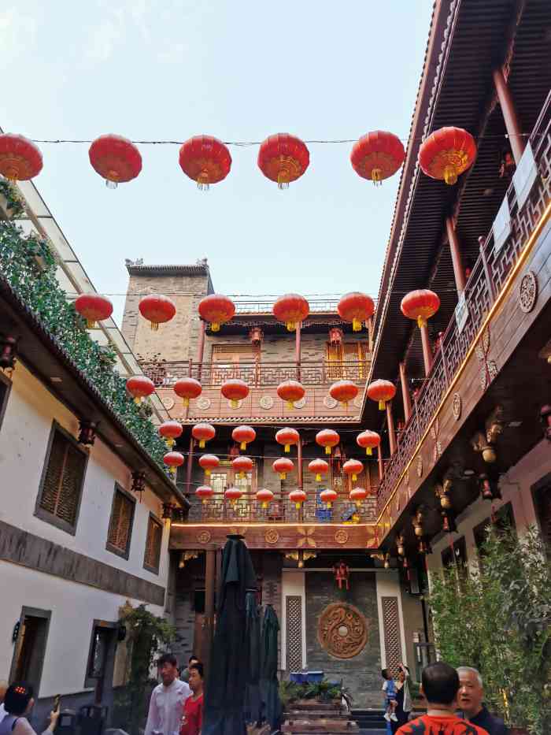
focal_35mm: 27
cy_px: 368
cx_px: 276
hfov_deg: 51.4
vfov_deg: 65.3
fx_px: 573
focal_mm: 5.56
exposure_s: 1/175
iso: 50
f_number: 1.6
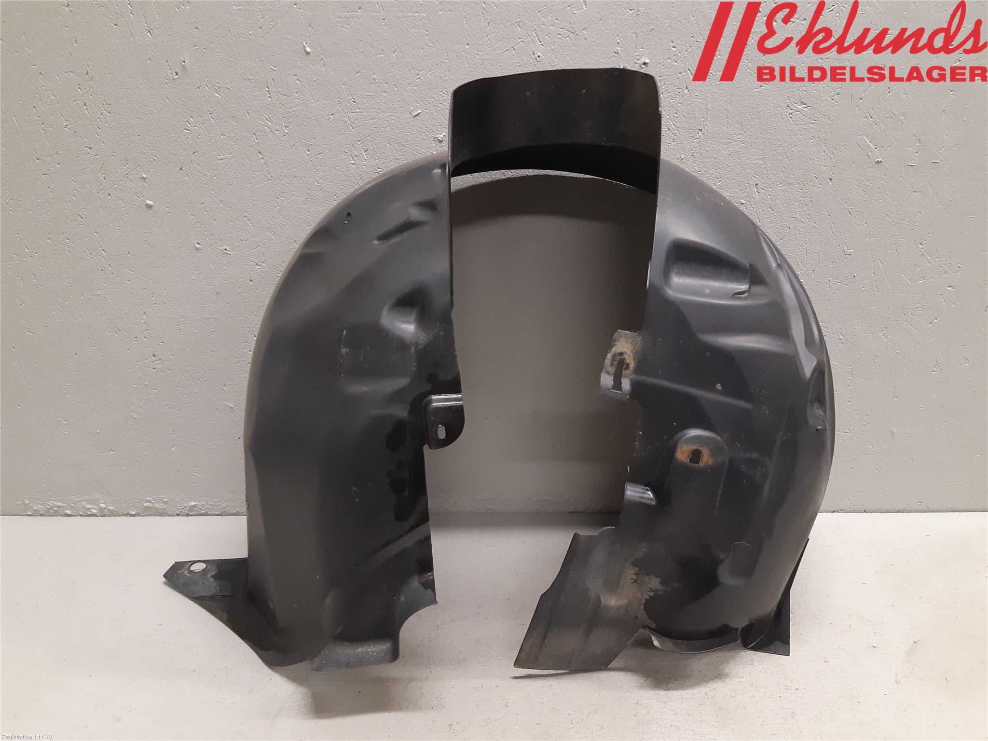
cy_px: 370
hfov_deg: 67.3
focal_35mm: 26
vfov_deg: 53.1
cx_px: 494
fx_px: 742
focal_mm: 3.93
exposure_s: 1/50
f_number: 1.7
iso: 250
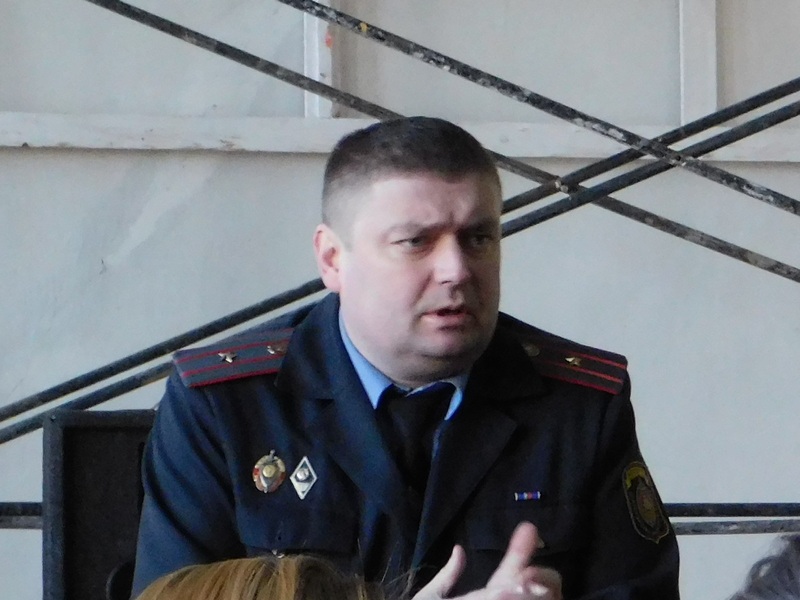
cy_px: 300
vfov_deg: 12.9
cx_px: 400
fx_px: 2658
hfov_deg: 17.1
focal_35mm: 115
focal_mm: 20.3
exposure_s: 1/30
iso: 640
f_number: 4.8
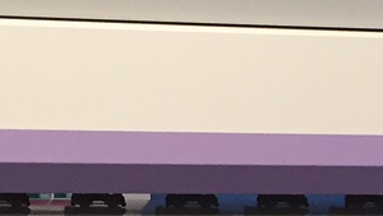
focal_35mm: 172
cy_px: 386
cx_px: 463
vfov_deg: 6.9
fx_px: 1747
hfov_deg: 12.2
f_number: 2.2
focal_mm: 4.15
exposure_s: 1/30
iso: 100
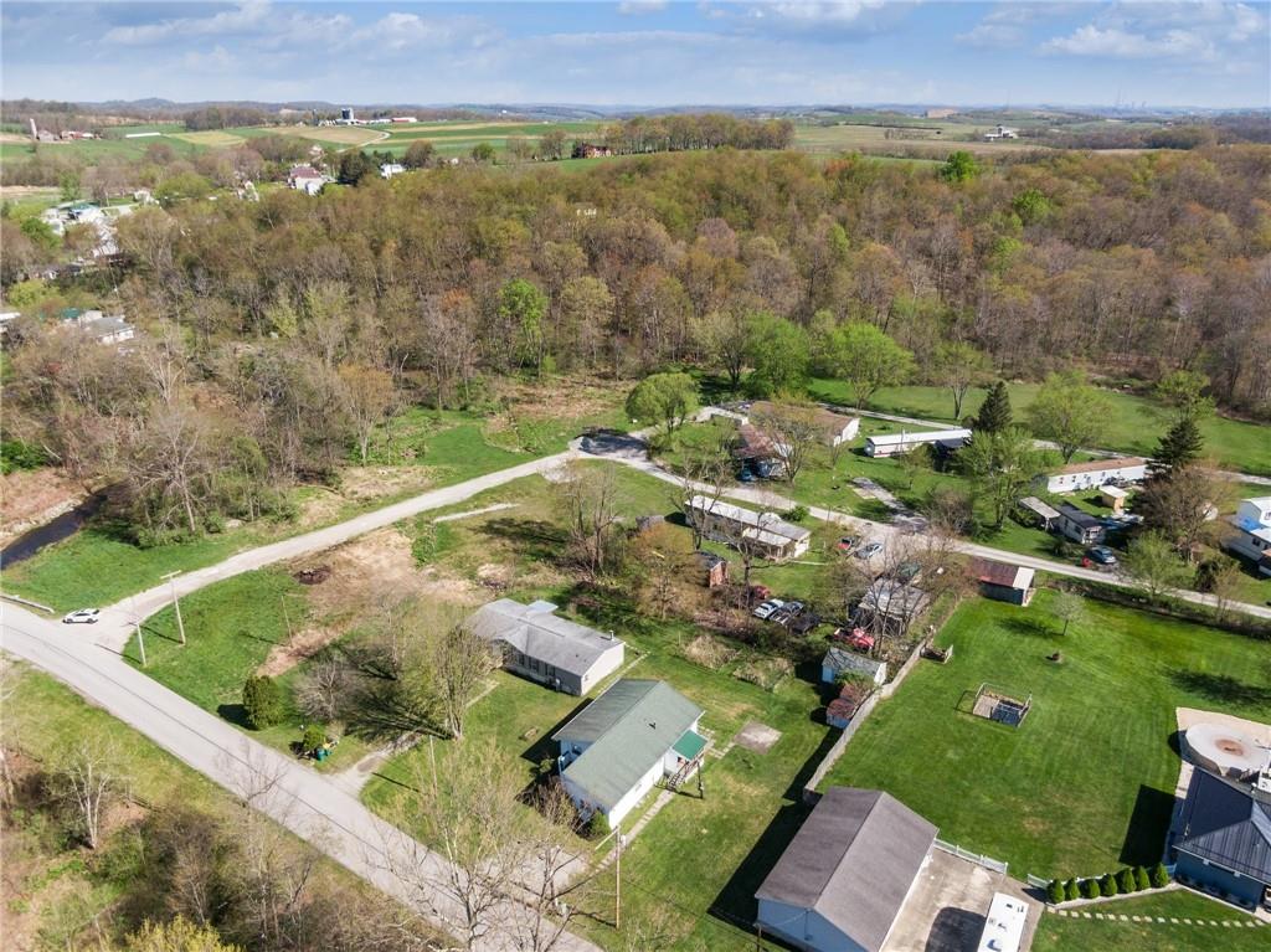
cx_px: 636
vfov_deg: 56.8
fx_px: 881
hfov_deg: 71.6
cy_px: 476
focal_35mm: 24
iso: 100
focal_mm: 4.39
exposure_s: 1/1250
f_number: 2.8
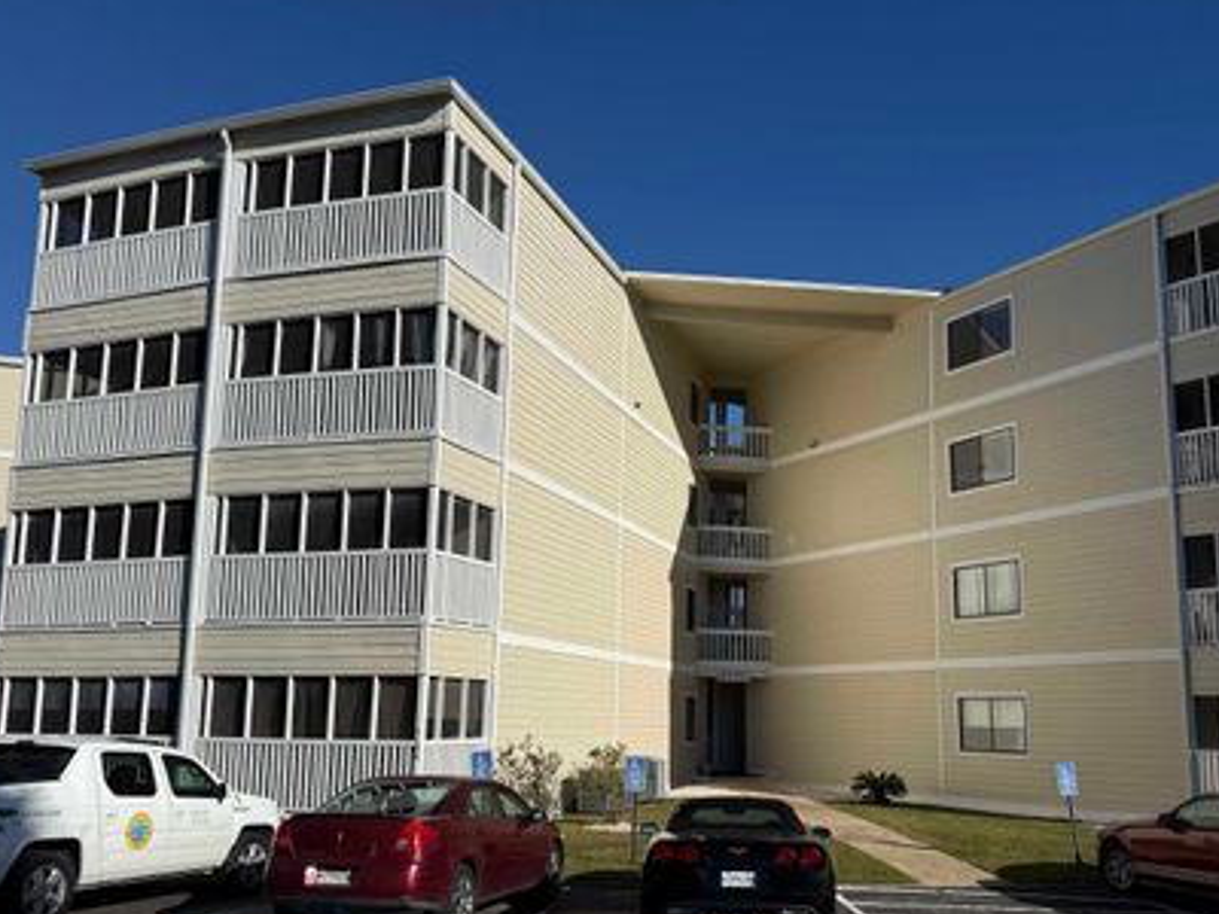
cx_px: 673
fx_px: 1056
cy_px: 553
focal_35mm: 30
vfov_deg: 46.5
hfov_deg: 59.8
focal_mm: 6.76
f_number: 1.78
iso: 80
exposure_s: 1/9091
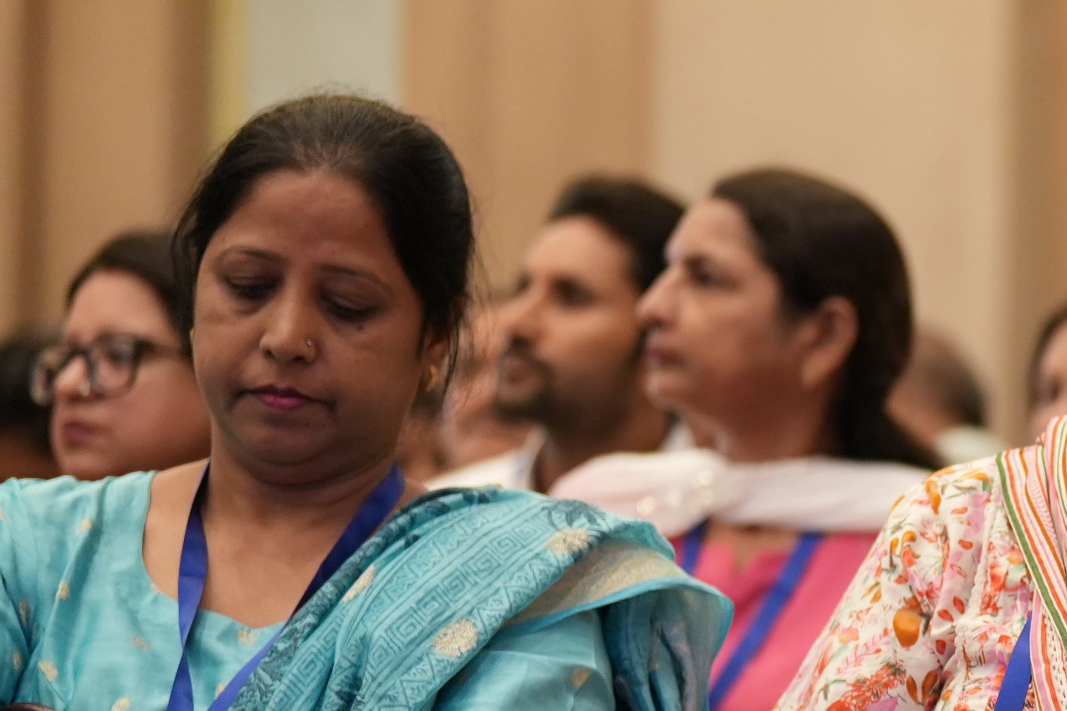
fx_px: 5898
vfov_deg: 6.9
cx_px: 1800
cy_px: 673
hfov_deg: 9.9
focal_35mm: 199
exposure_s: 1/200
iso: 800
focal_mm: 50
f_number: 1.4
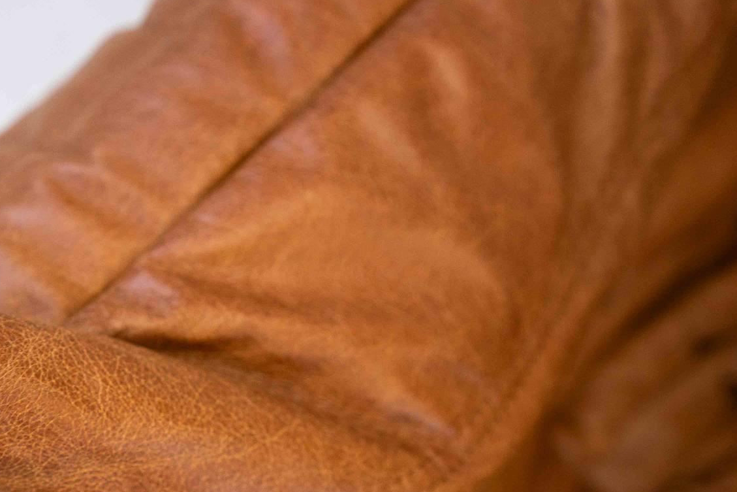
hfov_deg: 31.8
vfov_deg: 21.8
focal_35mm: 62
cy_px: 356
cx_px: 183
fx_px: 1269
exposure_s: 1/100
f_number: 3.2
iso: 500
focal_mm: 35
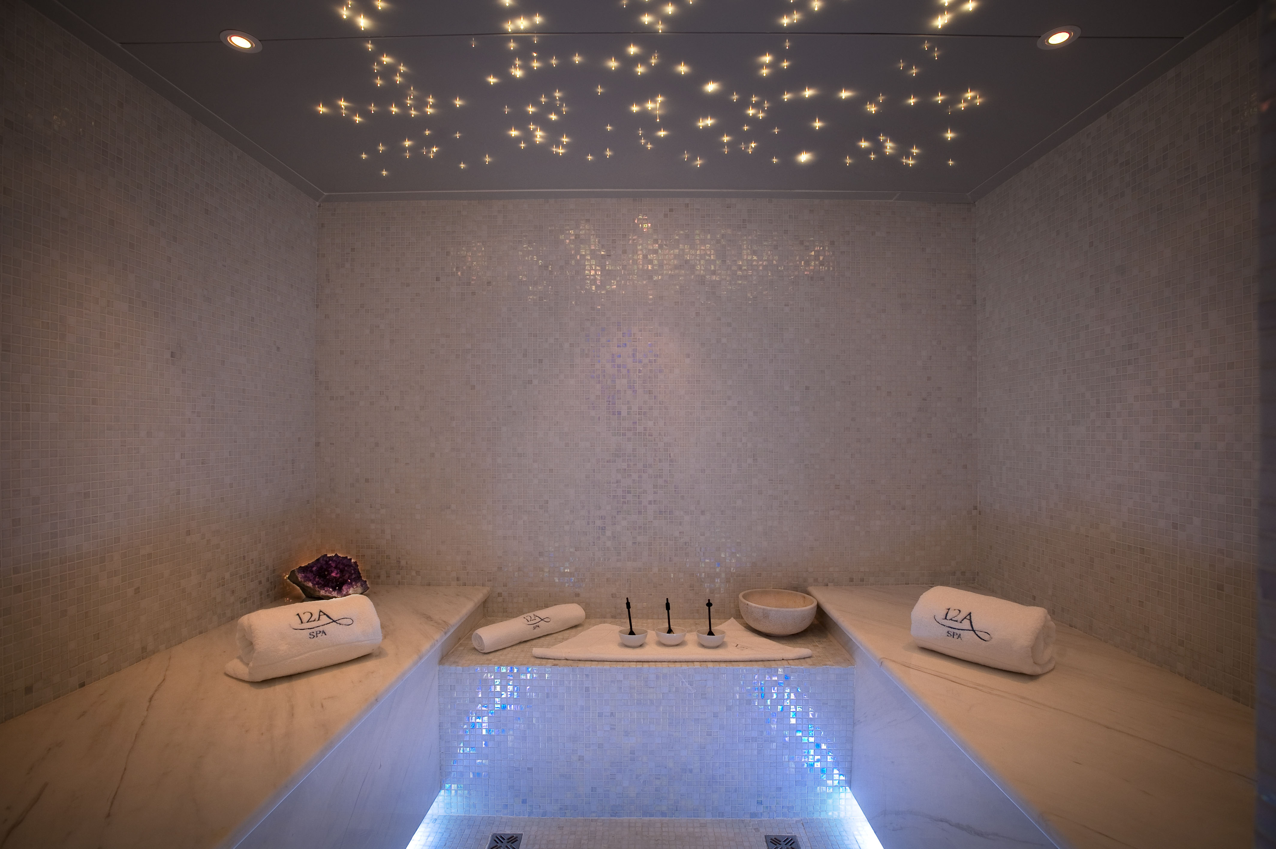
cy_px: 424
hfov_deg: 93.3
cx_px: 638
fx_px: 602
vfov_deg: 70.4
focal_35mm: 17
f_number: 8
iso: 200
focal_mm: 17
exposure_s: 1/1.43
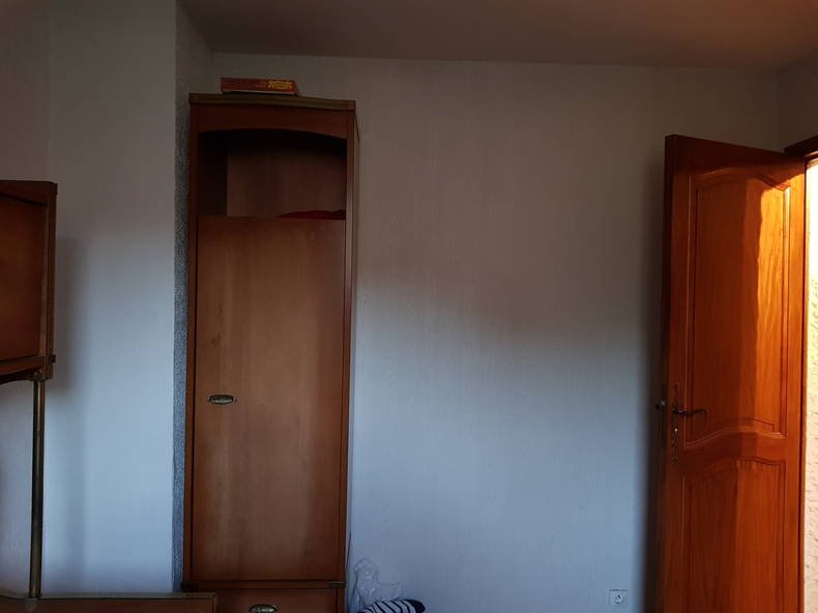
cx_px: 409
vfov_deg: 53.0
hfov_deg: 67.3
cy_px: 306
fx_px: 614
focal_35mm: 26
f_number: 1.7
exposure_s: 1/10
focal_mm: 4.2
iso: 250
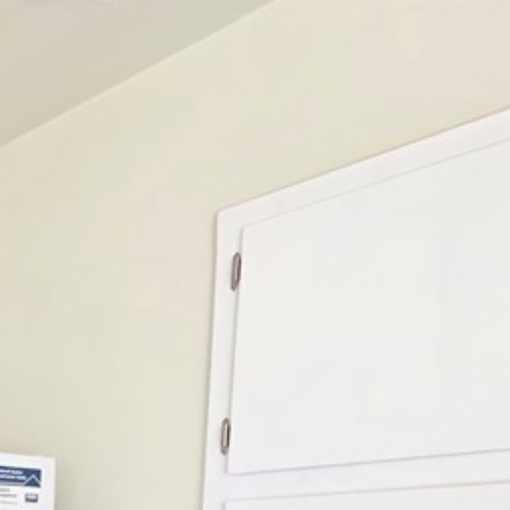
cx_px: -281
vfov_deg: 30.2
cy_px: 639
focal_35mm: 46
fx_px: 767
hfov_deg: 25.8
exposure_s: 1/60
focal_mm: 2.2
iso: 250
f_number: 1.9
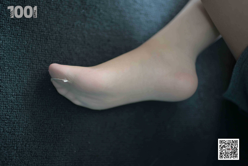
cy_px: 83
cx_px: 124
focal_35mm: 35
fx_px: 241
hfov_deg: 54.4
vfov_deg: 37.9
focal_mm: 35
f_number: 1.4
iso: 640
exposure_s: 1/160
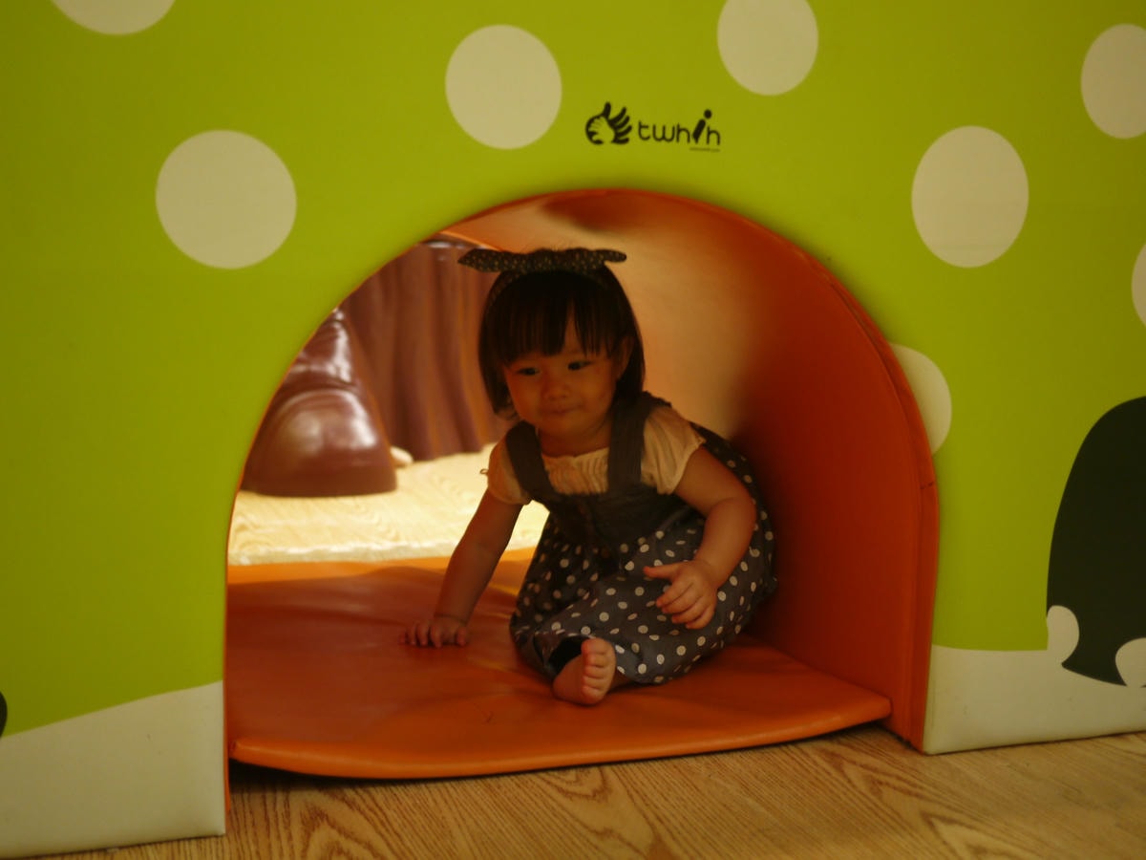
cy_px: 430
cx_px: 573
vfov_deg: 36.0
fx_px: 1324
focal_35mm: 40
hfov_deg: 46.8
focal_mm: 20
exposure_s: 1/60
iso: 320
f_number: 1.7
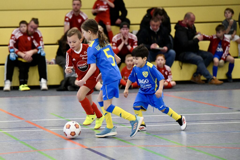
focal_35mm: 140
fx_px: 933
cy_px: 80
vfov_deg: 9.8
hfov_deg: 14.7
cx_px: 120
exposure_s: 1/1250
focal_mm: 140
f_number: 2.8
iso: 8000
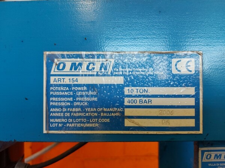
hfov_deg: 71.6
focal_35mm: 24
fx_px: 156
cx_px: 112
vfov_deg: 56.8
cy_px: 84
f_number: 1.8
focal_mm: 5.23
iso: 125
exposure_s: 1/60
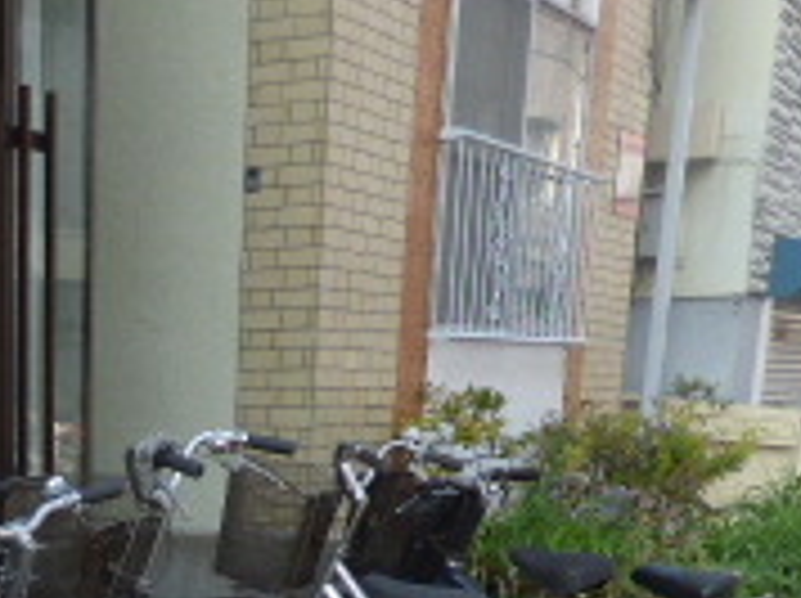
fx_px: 1664
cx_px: -22
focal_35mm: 72
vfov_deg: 17.4
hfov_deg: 25.6
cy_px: 998
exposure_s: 1/400
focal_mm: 3.58
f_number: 2.8
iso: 100
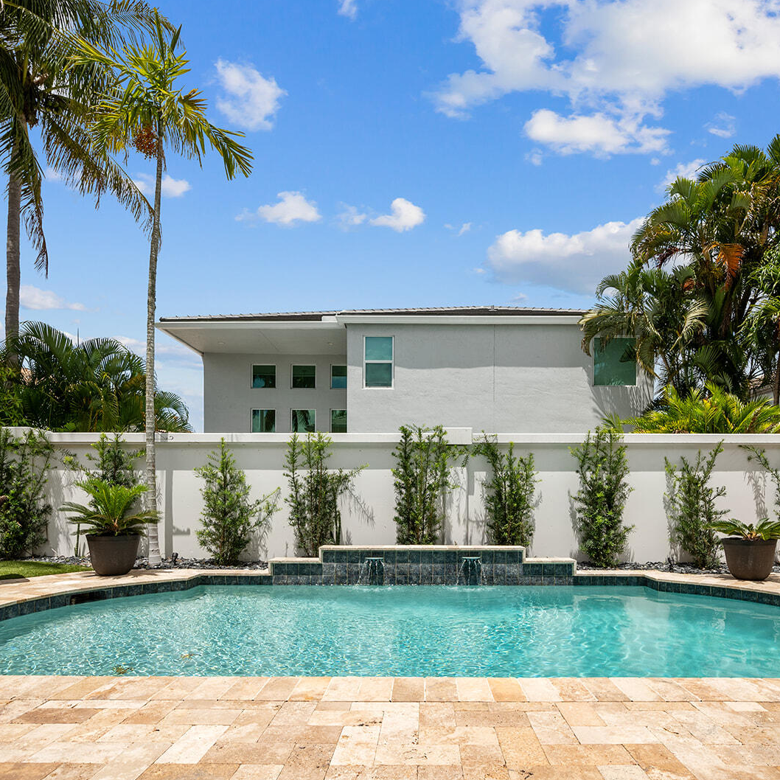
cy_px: 389
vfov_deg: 80.7
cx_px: 417
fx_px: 459
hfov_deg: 80.6
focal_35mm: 18
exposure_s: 1/500
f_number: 9
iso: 100
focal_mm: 14
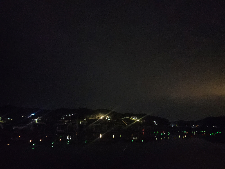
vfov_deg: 58.9
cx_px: 112
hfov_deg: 73.9
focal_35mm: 23
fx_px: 149
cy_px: 84
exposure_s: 1/10
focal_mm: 6.4
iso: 5000
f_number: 1.8
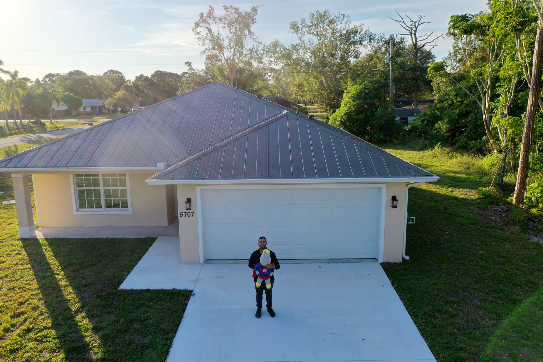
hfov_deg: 65.5
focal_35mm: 28
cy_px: 181
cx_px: 272
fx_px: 422
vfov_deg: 46.4
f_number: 5
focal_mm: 10.26
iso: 100
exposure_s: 1/200
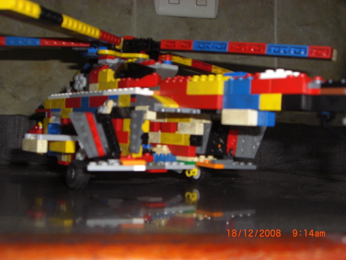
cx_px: 173
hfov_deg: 40.4
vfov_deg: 30.9
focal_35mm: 47
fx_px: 470
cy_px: 130
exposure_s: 1/60
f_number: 3
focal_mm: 7.6
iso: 200
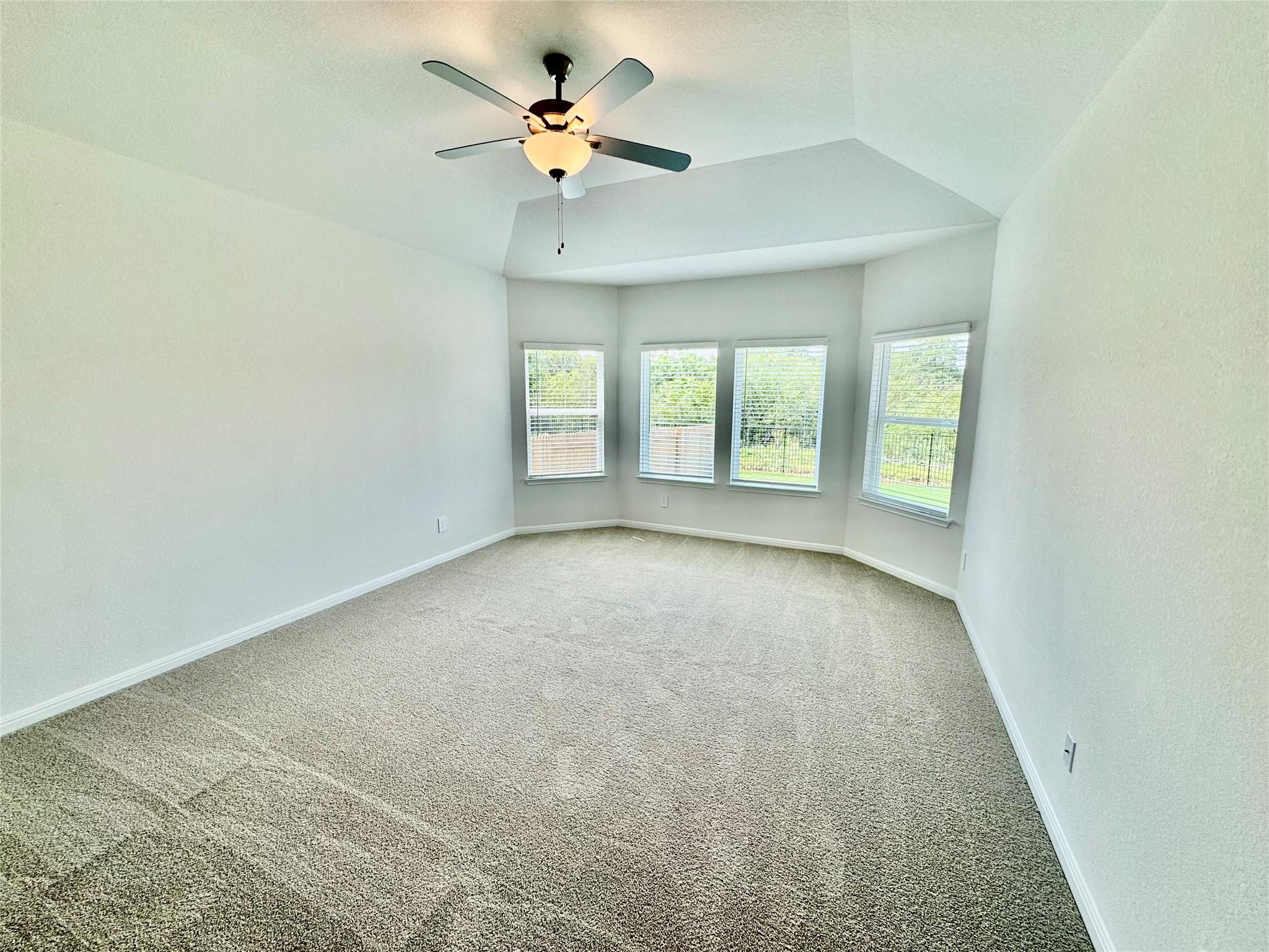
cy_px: 476
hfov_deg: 102.1
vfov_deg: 85.7
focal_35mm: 14
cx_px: 634
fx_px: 513
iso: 40
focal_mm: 2.22
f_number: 2.2
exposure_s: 1/203
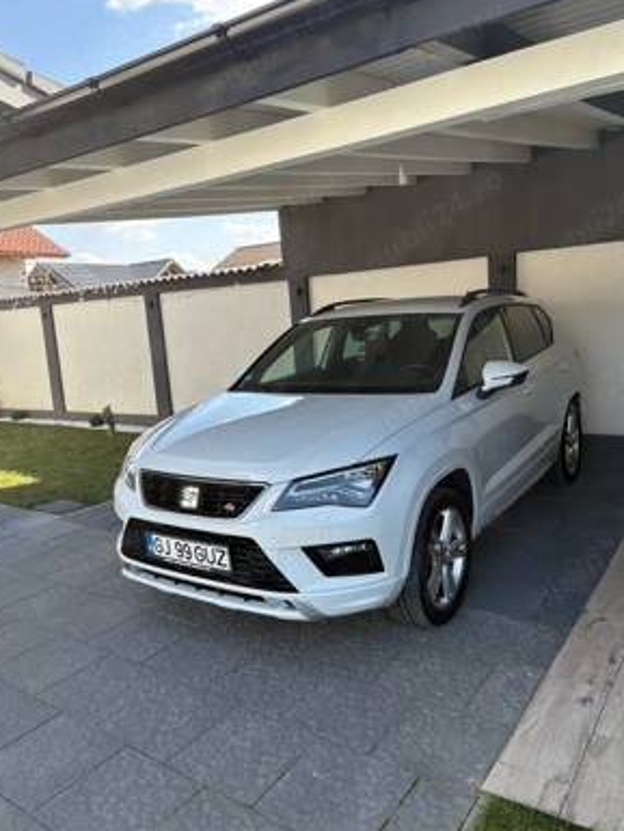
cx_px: 309
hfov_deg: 51.4
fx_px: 649
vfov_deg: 65.3
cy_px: 417
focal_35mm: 27
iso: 64
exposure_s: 1/933
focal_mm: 5.96
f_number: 1.6
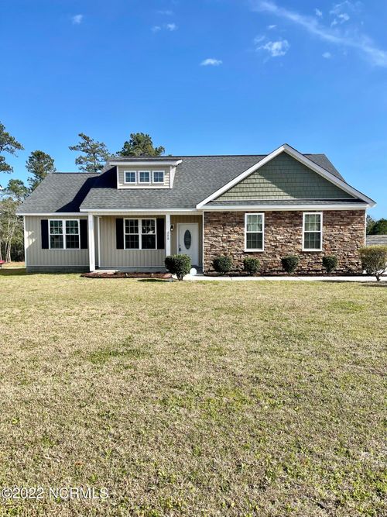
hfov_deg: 53.0
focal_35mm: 26
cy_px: 258
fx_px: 388
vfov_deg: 67.3
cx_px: 194
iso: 32
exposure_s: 1/2660
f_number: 1.6
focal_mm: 5.1
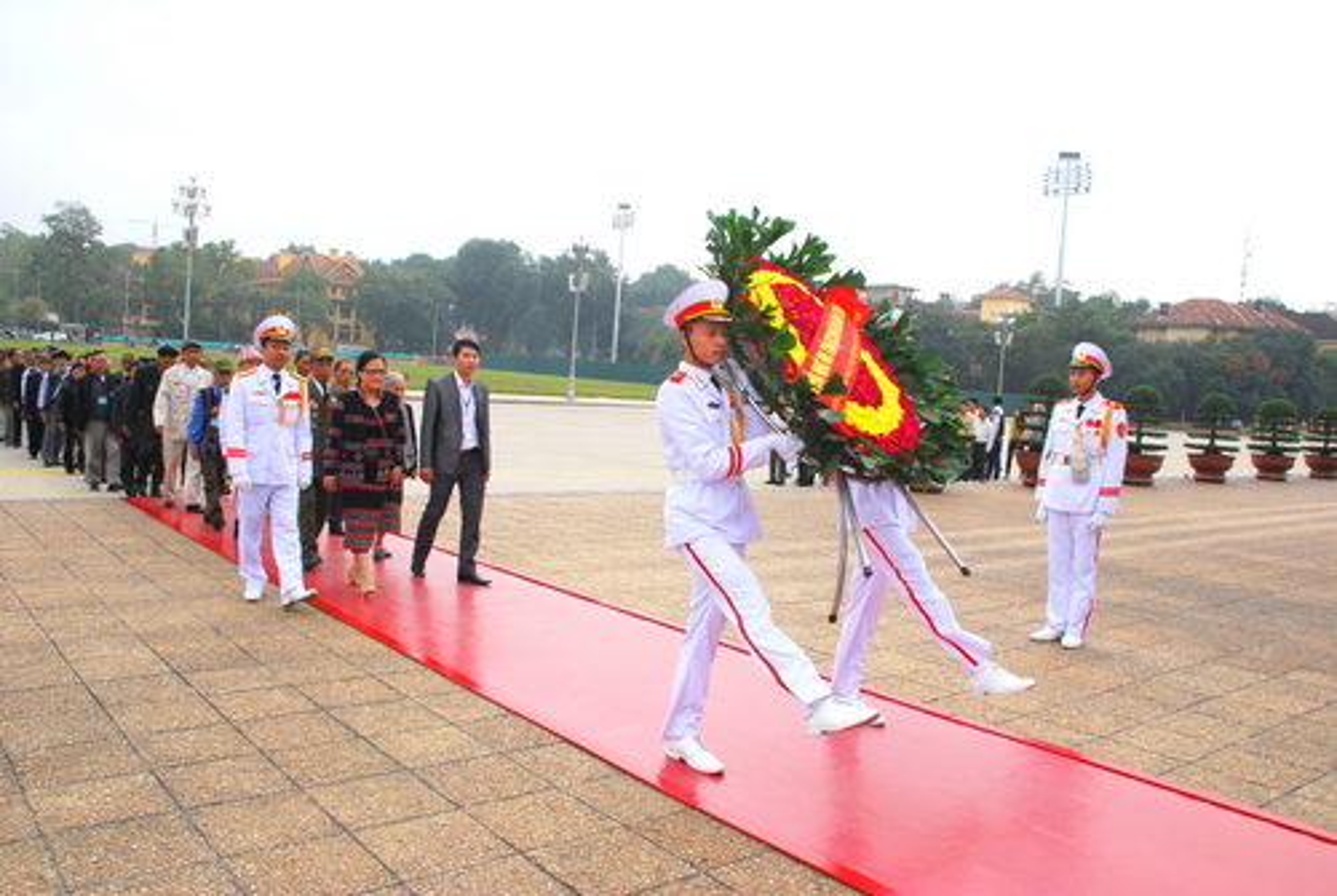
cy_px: 448
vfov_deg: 43.7
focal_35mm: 30
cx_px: 668
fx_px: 1116
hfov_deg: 61.9
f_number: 9
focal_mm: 20
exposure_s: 1/200
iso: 400
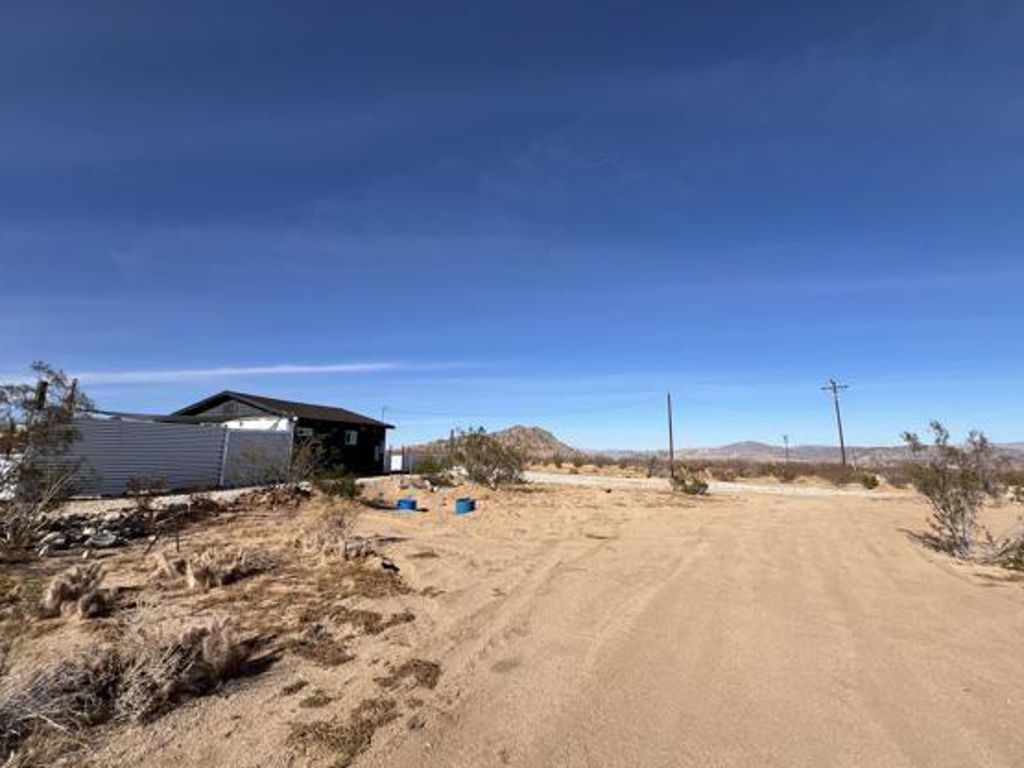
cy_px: 360
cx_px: 550
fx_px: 444
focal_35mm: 15
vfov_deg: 81.6
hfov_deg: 98.0
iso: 32
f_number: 1.8
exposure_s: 1/2801
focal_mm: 1.57
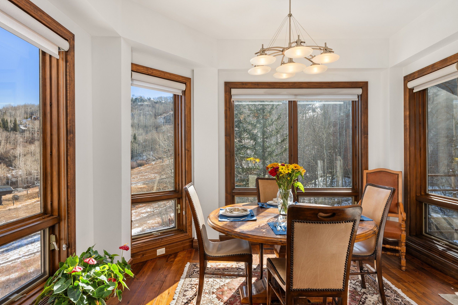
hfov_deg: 81.2
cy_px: 159
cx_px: 223
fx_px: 267
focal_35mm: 21
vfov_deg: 59.5
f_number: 7.1
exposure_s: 1/20
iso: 125
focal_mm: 20
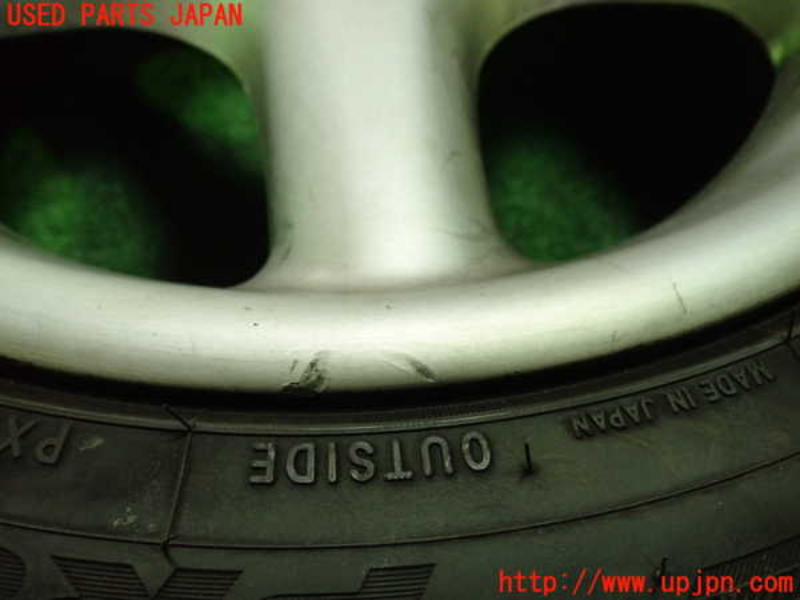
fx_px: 693
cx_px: 400
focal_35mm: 30
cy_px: 300
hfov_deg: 60.0
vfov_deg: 46.8
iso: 640
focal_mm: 5.5
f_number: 2.3
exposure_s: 1/125
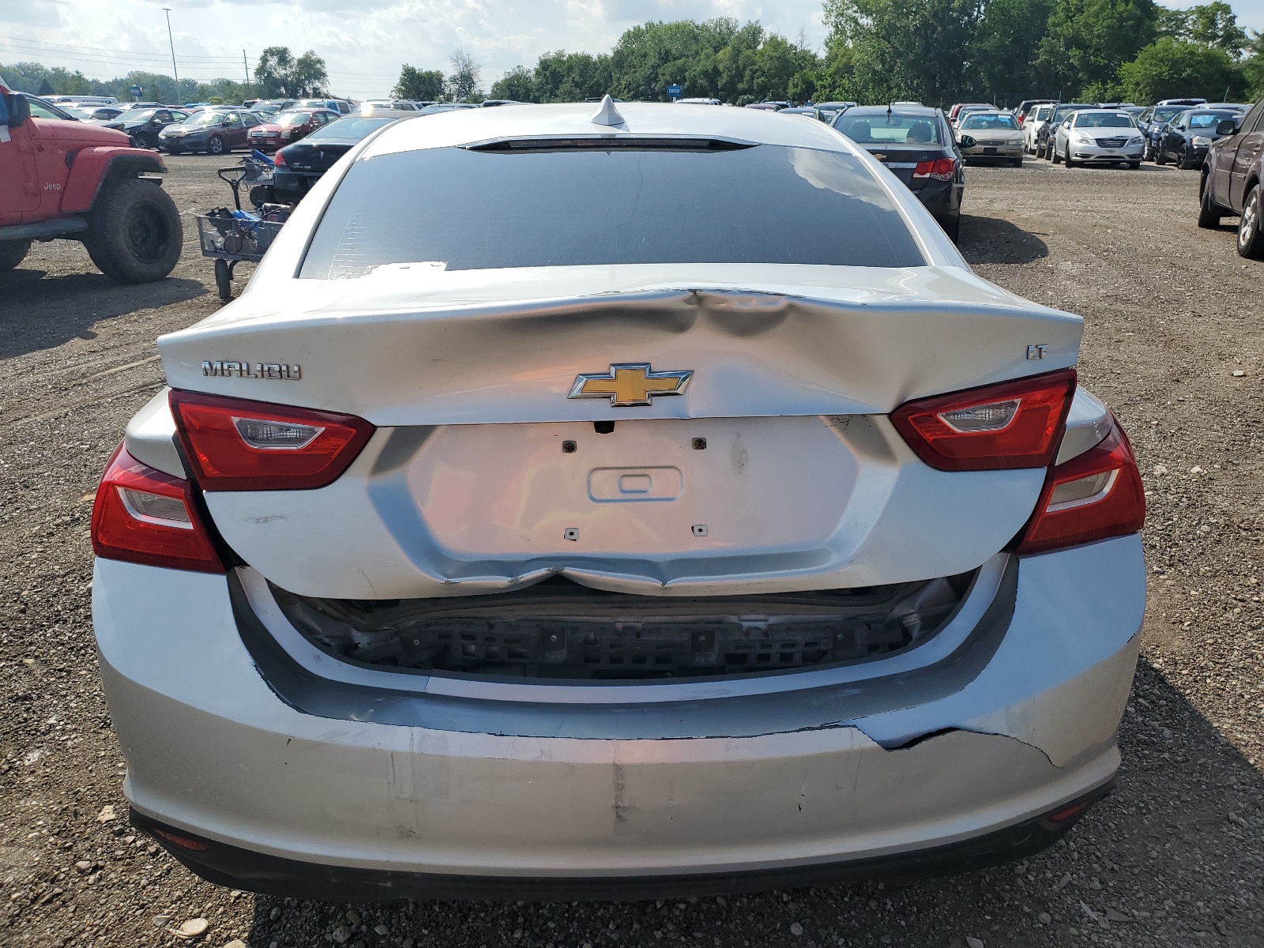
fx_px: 949
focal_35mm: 26
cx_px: 632
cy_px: 474
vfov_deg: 53.1
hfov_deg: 67.3
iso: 50
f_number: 1.5
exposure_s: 1/5000
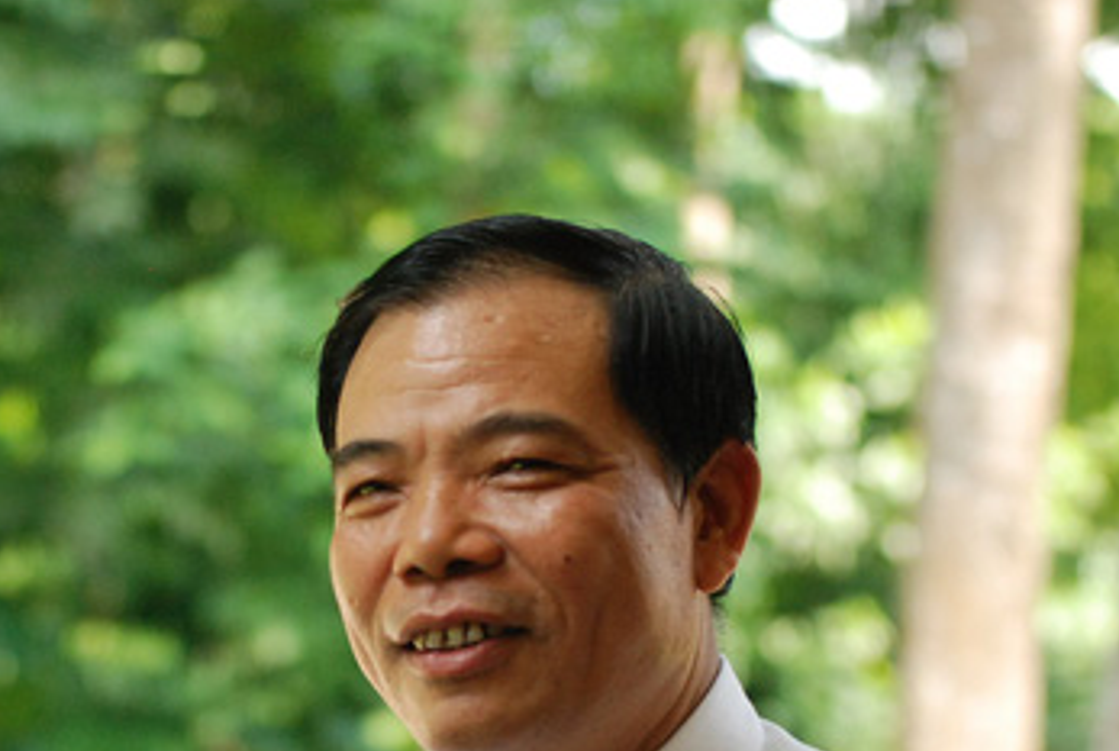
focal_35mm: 97
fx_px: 3019
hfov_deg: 20.8
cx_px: 277
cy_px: 600
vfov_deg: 14.1
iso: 640
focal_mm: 35
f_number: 1.4
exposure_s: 1/4000
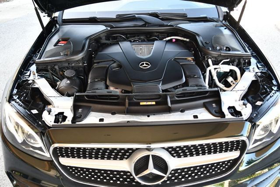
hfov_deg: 53.1
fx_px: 280
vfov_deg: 36.9
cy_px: 94
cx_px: 140
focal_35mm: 36
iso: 800
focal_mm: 18
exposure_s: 1/250
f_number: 3.5
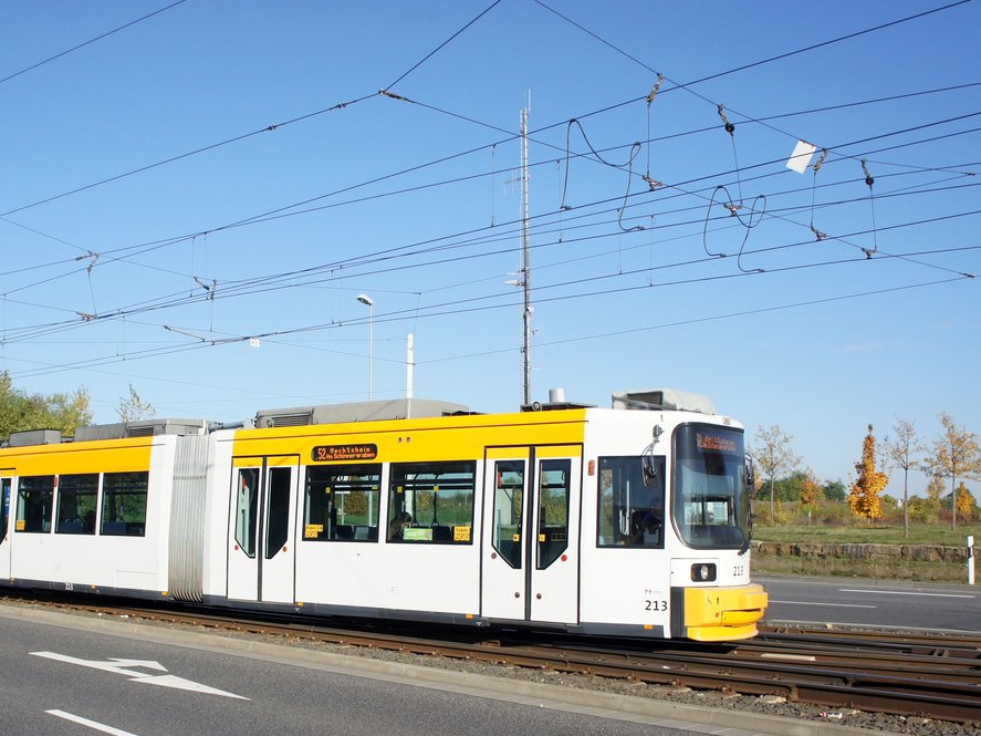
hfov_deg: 47.4
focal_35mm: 39
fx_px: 1105
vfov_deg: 36.7
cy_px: 427
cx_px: 366
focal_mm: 20
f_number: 5
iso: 400
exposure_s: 1/2000
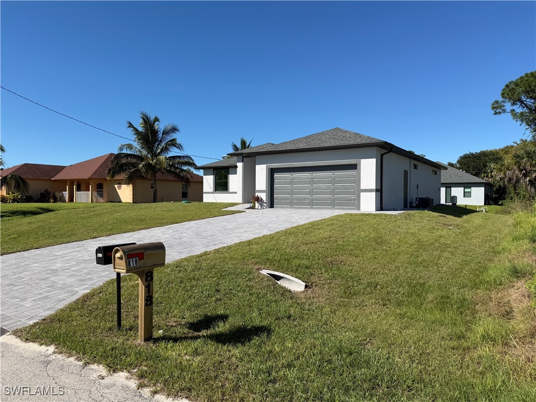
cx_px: 268
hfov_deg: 71.6
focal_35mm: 24
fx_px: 372
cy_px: 201
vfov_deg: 56.8
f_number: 1.78
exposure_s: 1/5319
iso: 80
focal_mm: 6.76
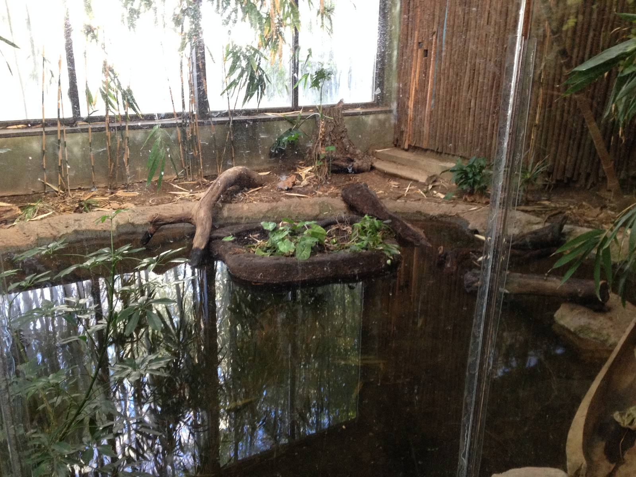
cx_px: 318
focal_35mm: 35
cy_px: 238
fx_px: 643
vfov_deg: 40.7
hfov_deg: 52.6
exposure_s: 1/20
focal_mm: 4.28
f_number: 2.4
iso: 200
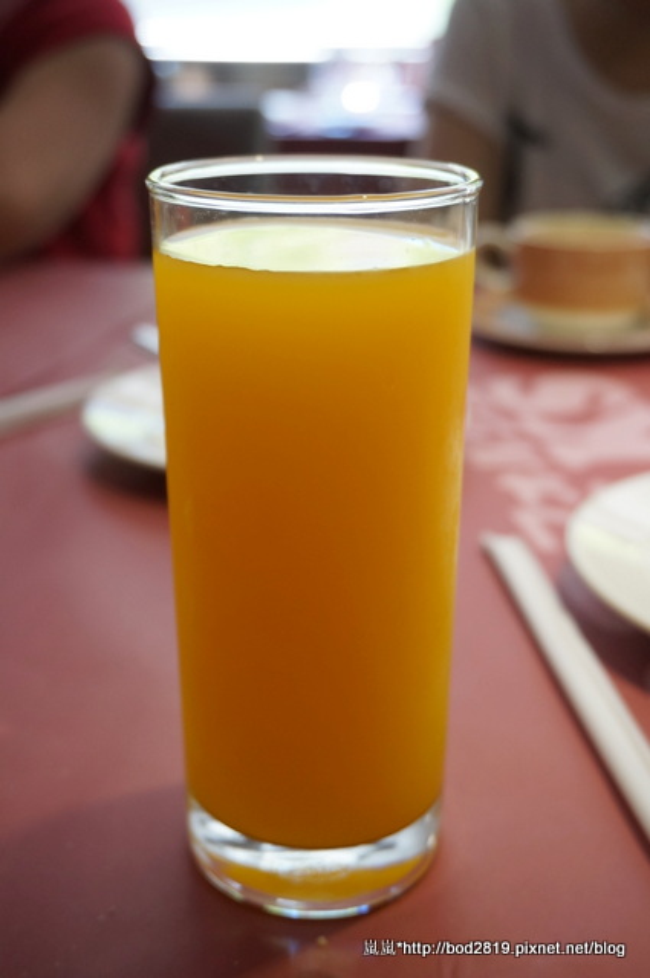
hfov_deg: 32.9
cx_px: 325
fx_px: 1100
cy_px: 489
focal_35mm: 40
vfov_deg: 48.0
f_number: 4.5
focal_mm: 27
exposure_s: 1/60
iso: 500
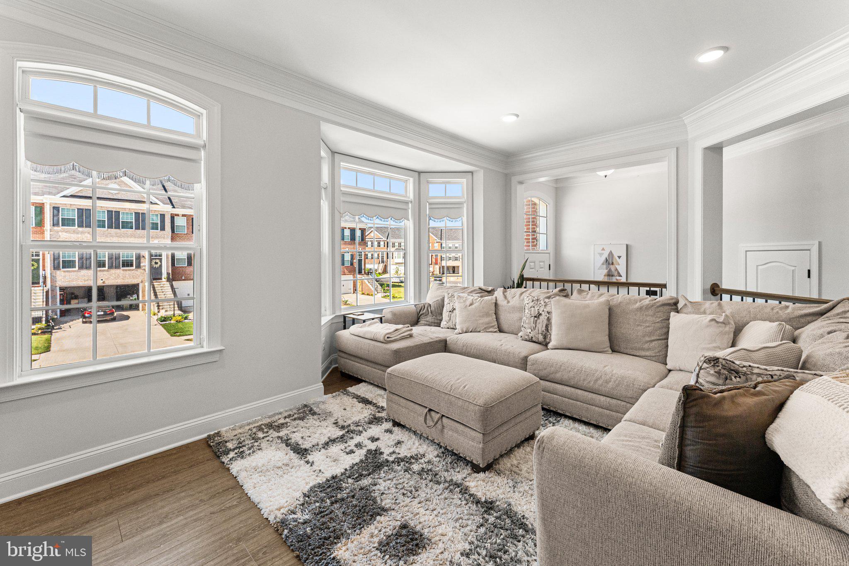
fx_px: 330
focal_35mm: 14
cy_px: 283
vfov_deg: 81.2
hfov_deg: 104.3
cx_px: 424
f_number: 8
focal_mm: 14
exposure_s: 1/160
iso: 1000
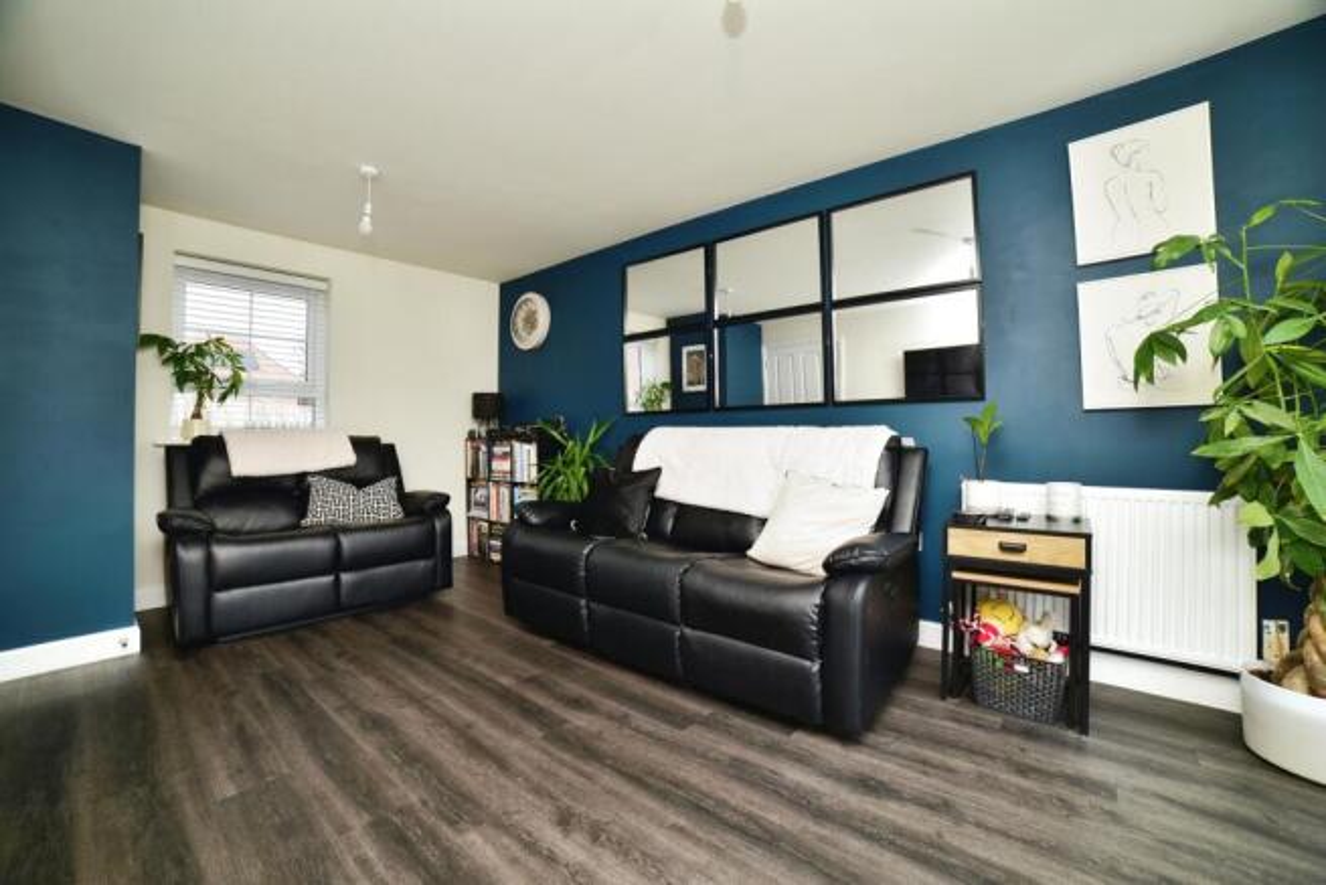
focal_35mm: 14
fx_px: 516
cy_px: 442
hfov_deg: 104.2
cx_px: 663
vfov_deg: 81.2
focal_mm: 14
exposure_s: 1/100
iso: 250
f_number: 8
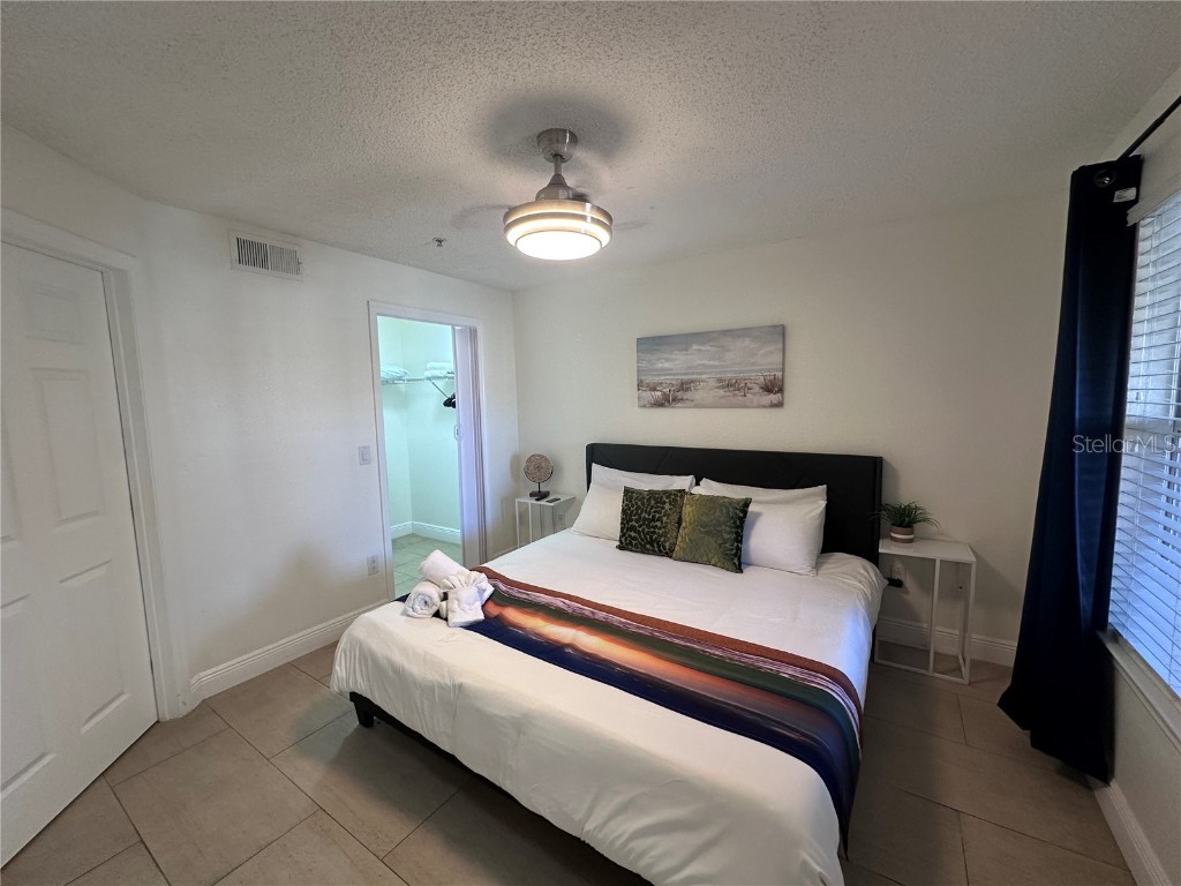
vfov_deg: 85.7
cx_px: 590
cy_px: 443
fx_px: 478
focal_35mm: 14
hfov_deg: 102.1
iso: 200
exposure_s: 1/120
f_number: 2.2
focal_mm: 2.22
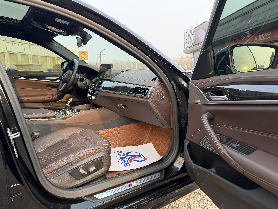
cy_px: 104
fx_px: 193
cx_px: 139
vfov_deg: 56.8
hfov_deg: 71.6
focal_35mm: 24
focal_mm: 6.76
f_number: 1.78
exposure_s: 1/283
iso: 80
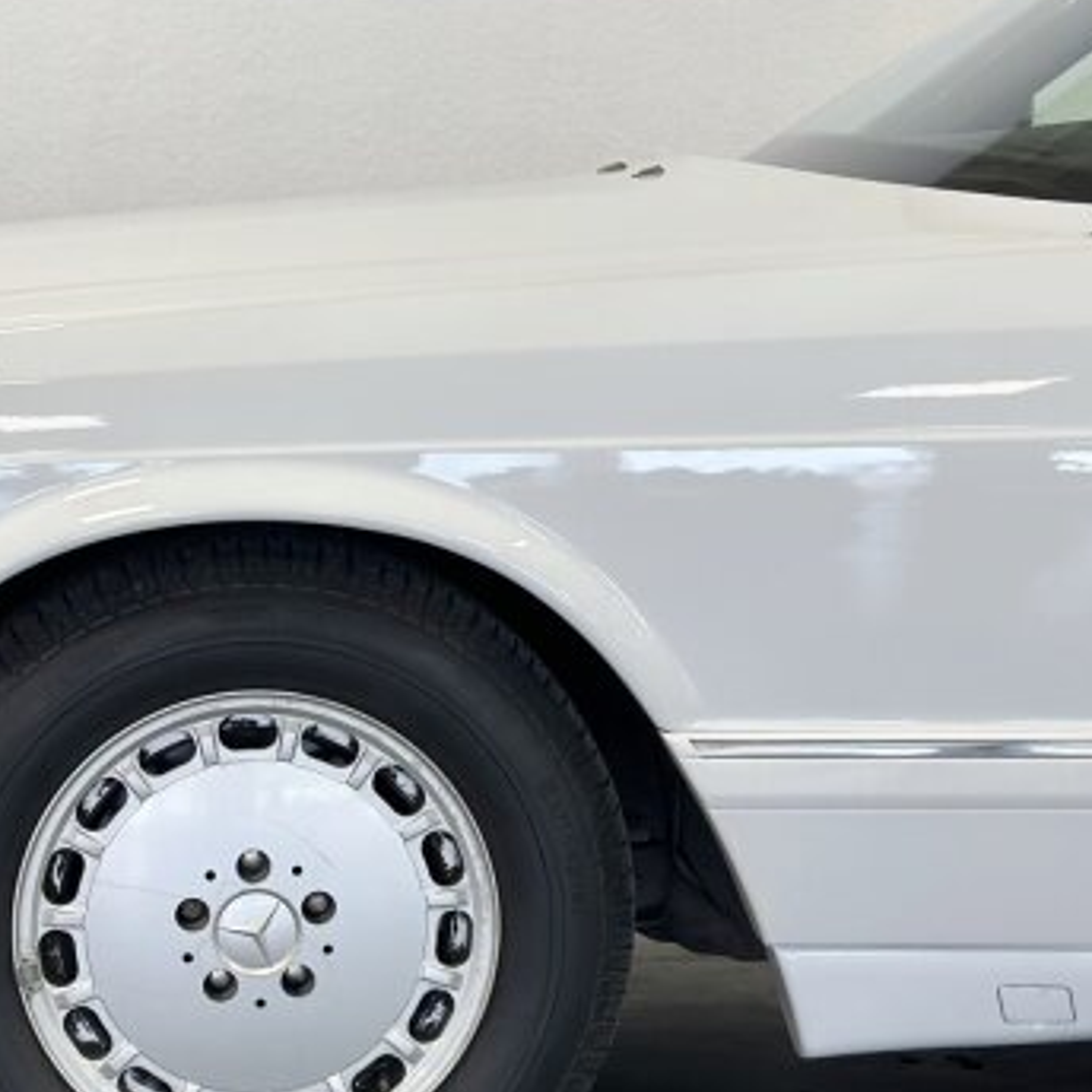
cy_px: 663
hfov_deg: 21.7
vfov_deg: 21.9
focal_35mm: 79
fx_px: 2820
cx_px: 241
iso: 125
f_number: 1.78
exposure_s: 1/100
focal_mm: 6.86
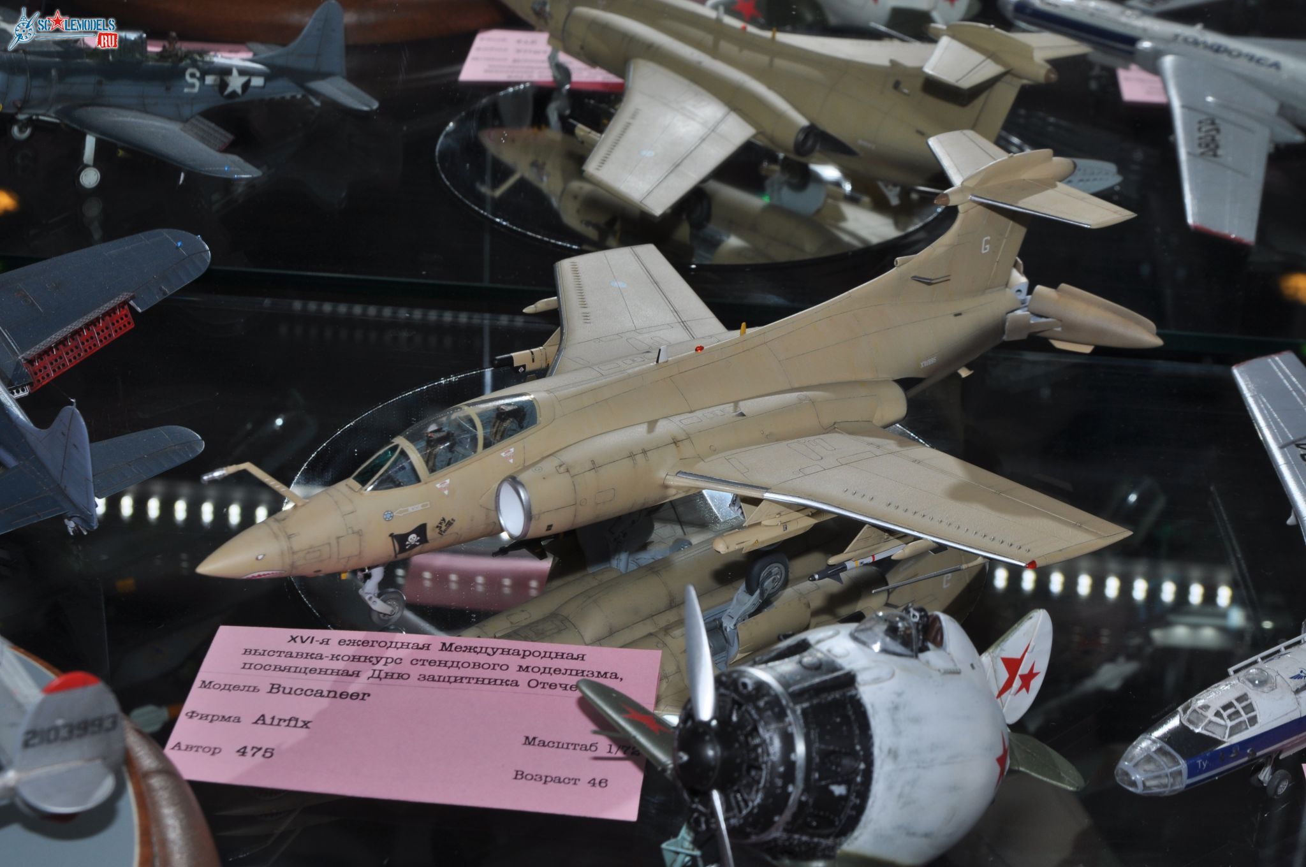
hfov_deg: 30.5
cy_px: 434
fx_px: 2391
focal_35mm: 66
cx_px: 653
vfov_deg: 20.6
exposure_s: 1/200
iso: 200
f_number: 13
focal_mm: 44
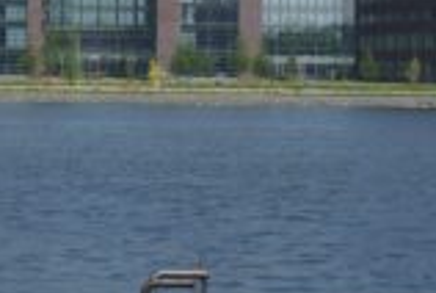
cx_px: -39
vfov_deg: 6.9
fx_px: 2413
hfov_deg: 10.2
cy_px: -50
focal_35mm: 199
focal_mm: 35
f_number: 9
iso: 100
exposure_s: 1/250
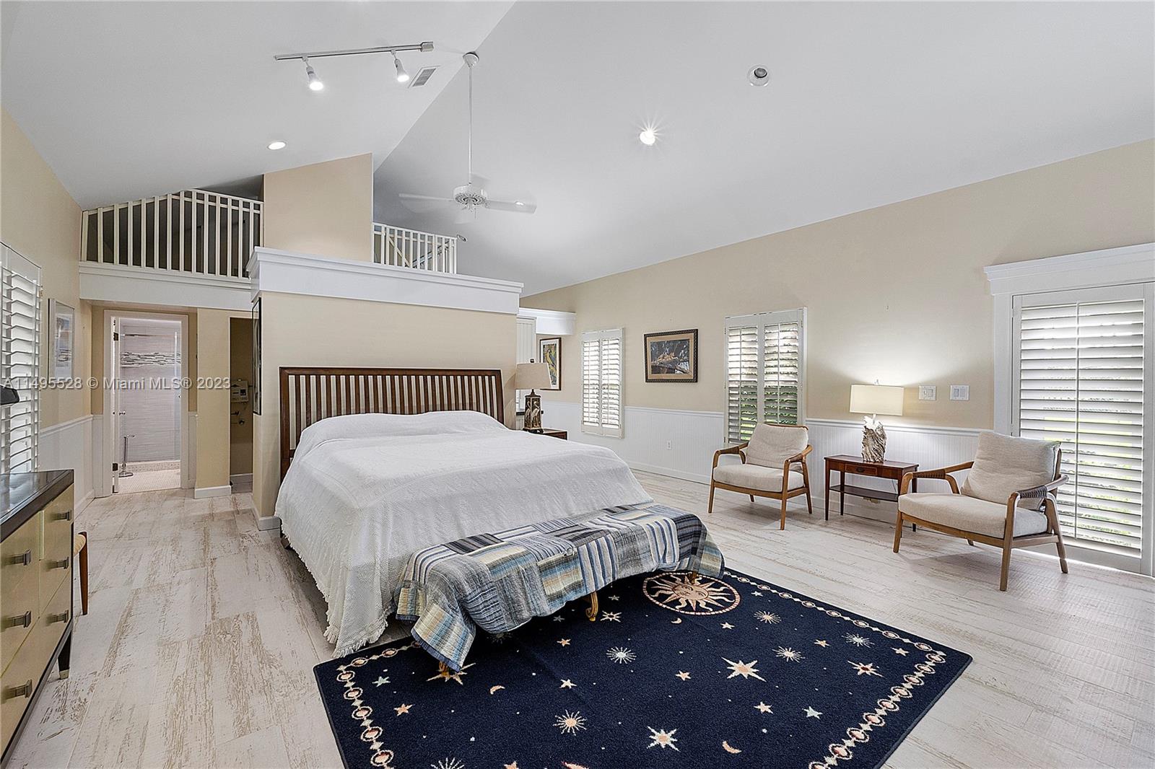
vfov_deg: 77.3
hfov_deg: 100.4
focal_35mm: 15
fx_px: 481
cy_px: 384
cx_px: 578
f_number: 9
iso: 250
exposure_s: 1/13
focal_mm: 10
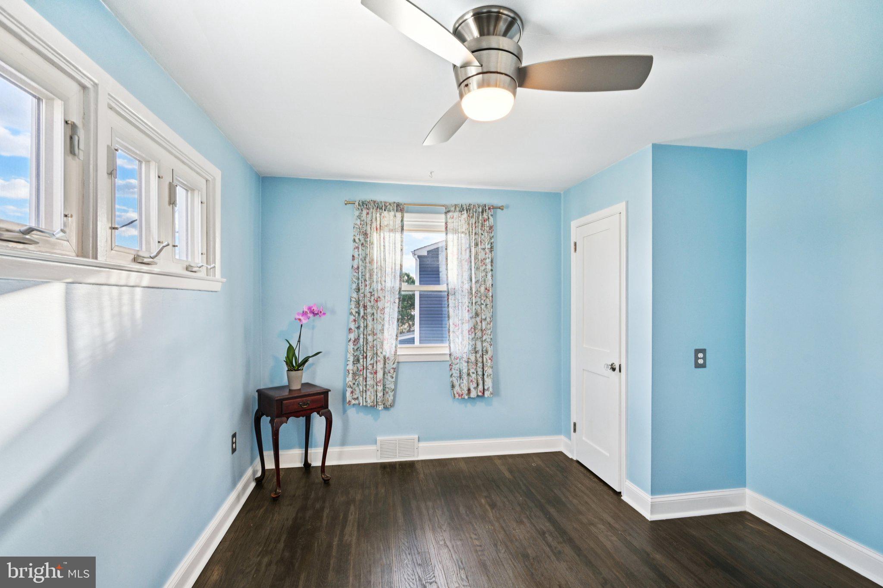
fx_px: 392
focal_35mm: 16
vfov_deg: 73.7
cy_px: 294
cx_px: 442
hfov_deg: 96.7
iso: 800
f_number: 8
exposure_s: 1/60
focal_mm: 16
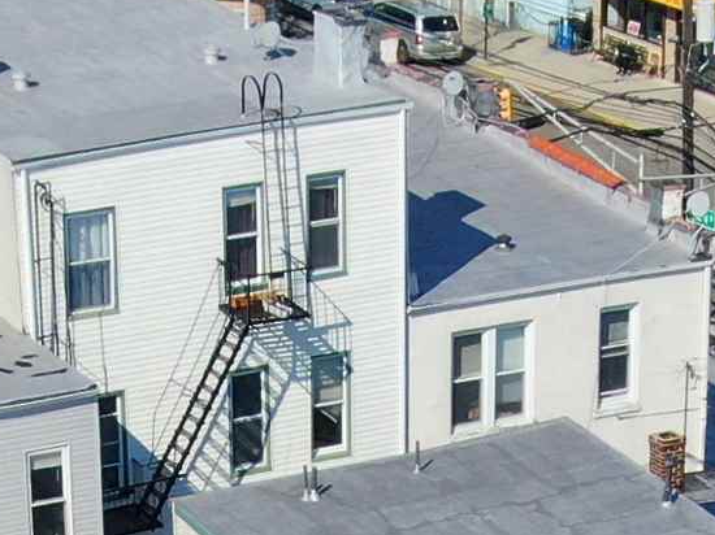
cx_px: 458
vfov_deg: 7.5
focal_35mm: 190
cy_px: 1062
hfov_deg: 10.4
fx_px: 3923
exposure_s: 1/1250
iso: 100
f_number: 3.2
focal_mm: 5.82
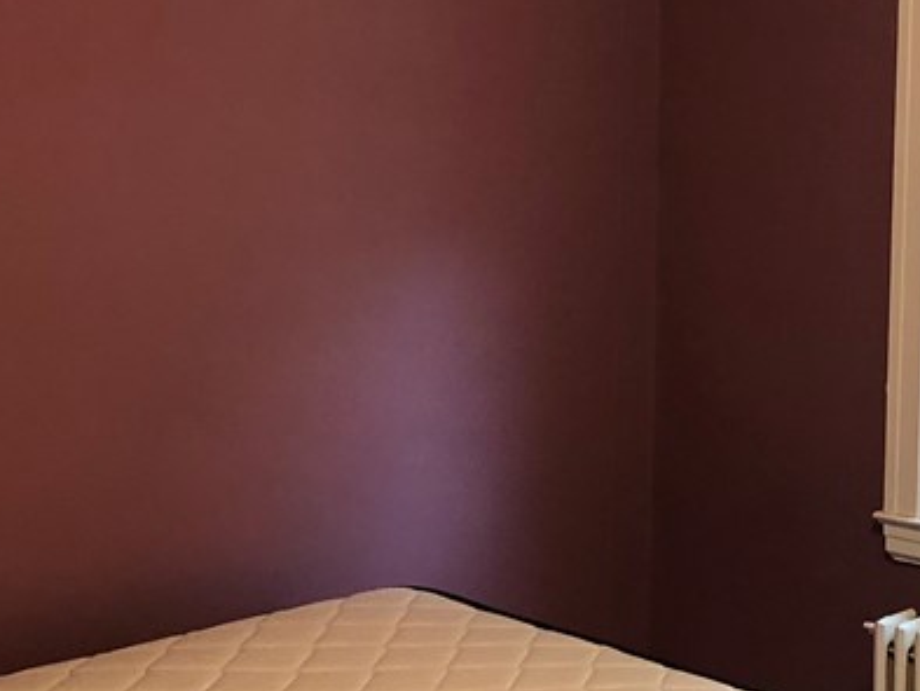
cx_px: 861
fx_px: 1941
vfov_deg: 20.2
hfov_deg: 25.7
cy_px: 323
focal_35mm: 73
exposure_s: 1/15
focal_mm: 3.99
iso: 64
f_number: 1.8
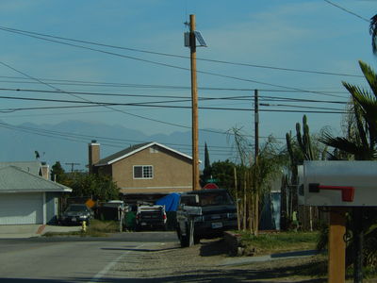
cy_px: 142
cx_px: 188
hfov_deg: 13.4
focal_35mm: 147
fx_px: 1601
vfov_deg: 10.1
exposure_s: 1/800
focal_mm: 26.4
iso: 125
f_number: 5.6
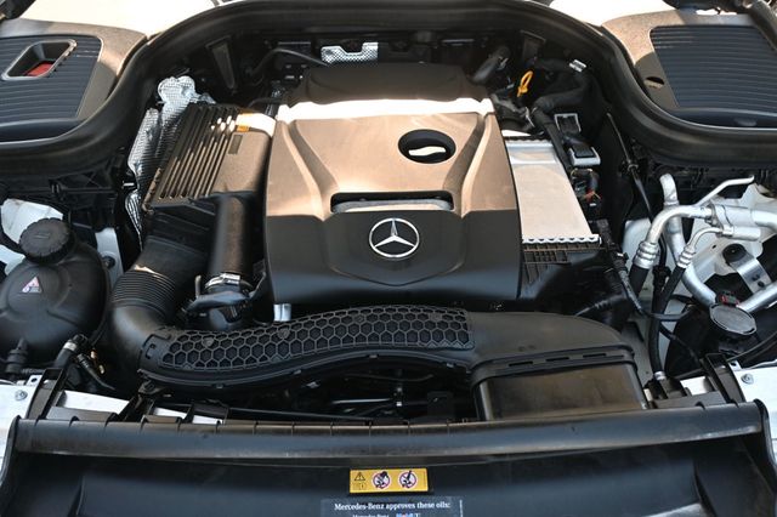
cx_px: 388
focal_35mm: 30
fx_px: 647
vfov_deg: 43.6
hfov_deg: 62.0
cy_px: 258
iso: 400
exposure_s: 1/200
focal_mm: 20
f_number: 3.8
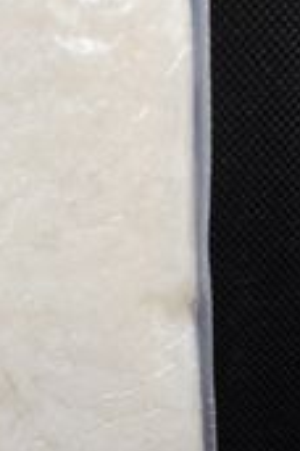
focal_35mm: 65
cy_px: 340
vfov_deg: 30.4
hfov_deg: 20.4
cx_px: 13
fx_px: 812
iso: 205
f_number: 1.79
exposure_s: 1/100
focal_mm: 4.7
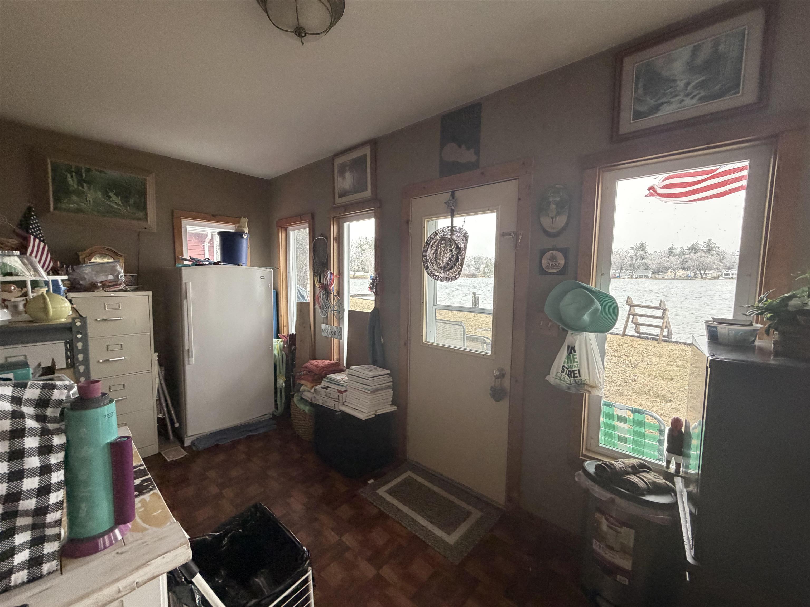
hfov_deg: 102.1
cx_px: 405
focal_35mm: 14
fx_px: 328
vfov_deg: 85.7
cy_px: 304
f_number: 2.2
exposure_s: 1/71
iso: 320
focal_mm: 2.22
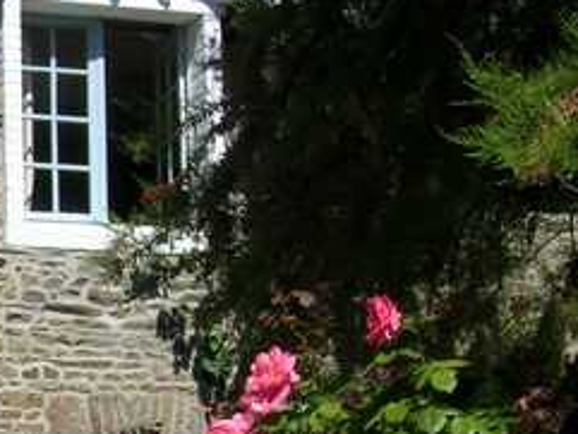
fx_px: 1888
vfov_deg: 12.8
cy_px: 499
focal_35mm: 113
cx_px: -228
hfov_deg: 16.2
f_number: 4.9
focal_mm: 5.7
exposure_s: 1/534
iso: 50
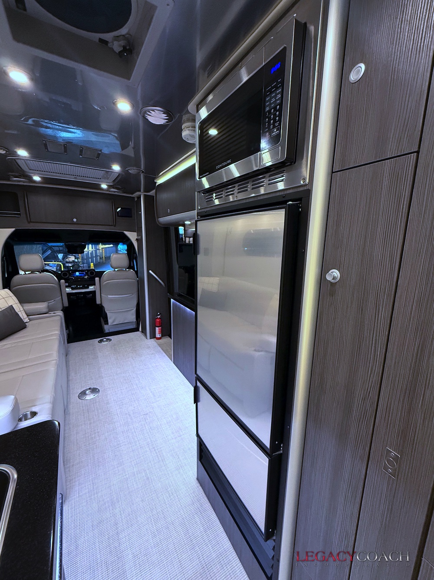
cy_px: 290
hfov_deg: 85.7
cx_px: 217
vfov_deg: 102.1
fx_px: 234
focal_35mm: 14
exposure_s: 1/60
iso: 500
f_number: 2.2
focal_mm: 2.22
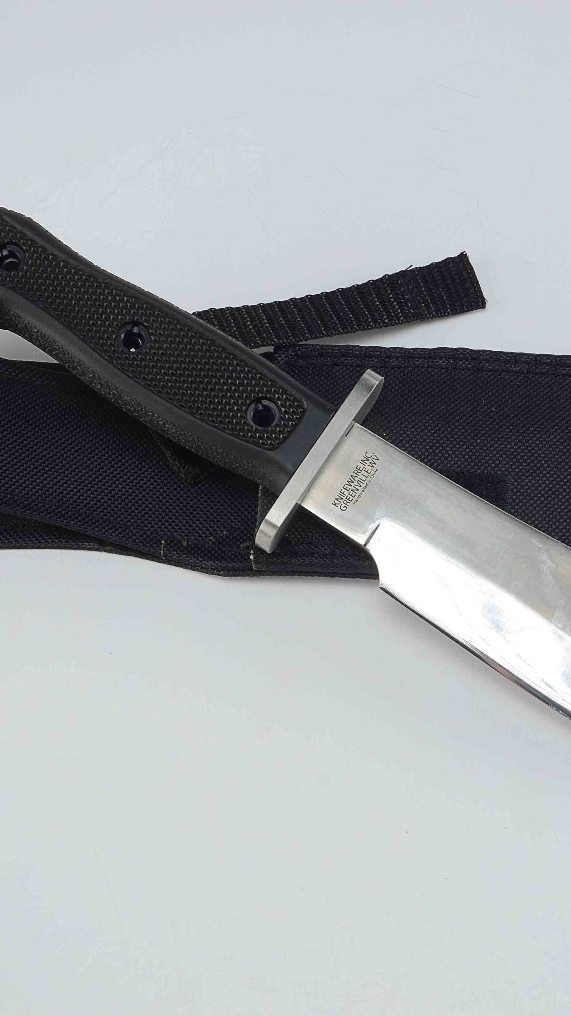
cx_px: 401
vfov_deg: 27.9
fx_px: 2046
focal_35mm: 76
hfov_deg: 15.8
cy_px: 508
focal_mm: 32
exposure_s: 1/80
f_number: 11
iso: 100
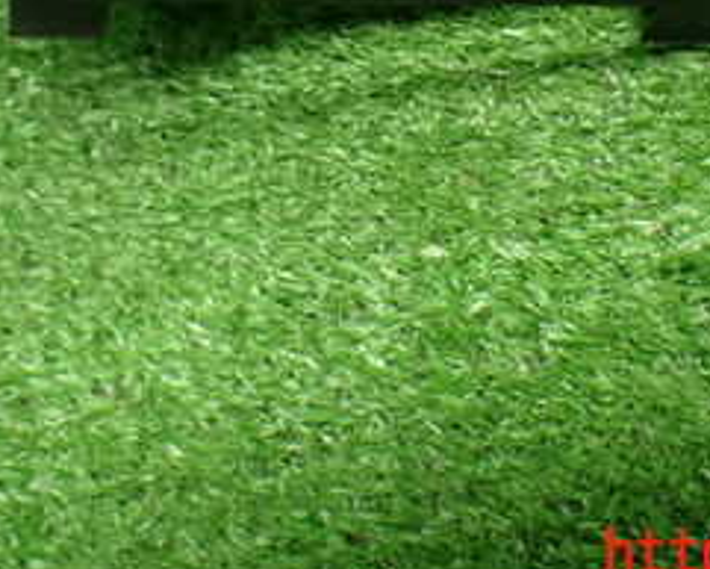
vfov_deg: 20.0
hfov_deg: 26.0
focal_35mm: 73
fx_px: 1535
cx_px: 386
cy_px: -71
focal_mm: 5.4
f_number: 2.3
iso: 800
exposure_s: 1/60
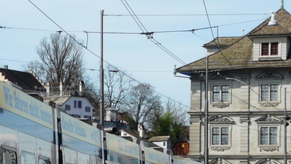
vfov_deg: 7.2
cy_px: 167
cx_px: -59
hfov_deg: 12.6
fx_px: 1289
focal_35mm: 167
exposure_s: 1/400
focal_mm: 9.8
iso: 100
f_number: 5.6
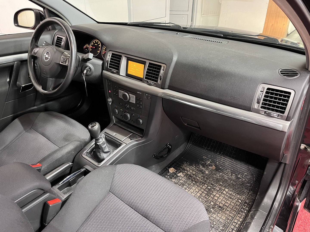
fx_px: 233
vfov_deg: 53.1
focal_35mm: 26
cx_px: 155
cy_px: 116
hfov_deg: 67.3
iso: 500
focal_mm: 5.1
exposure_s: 1/33
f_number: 1.6
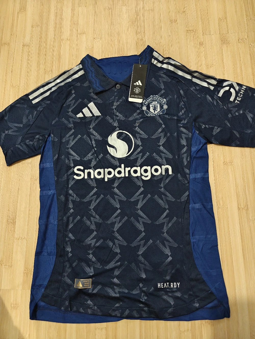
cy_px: 170
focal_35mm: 23
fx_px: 226
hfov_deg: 58.9
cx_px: 128
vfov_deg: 73.9
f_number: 1.6
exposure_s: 1/100
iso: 1250
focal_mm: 6.06
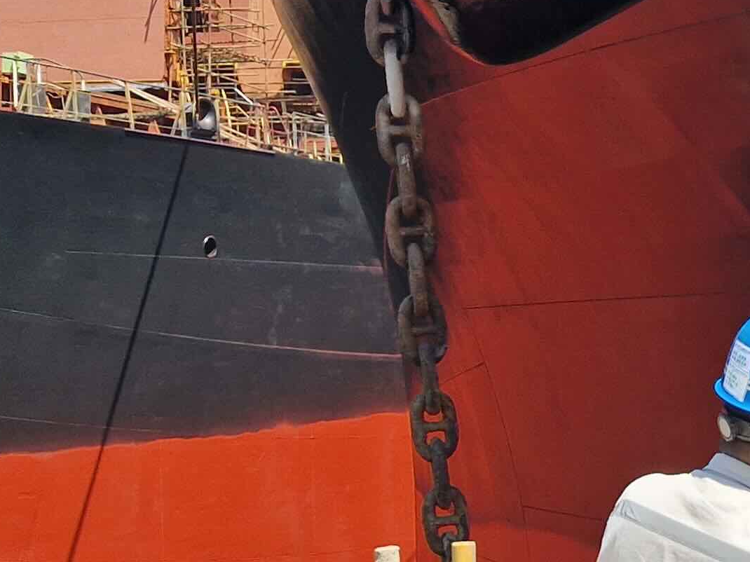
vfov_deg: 17.2
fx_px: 1863
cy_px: 280
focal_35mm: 86
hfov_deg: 20.1
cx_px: 1067
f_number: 1.8
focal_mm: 5.4
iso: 50
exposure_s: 1/690
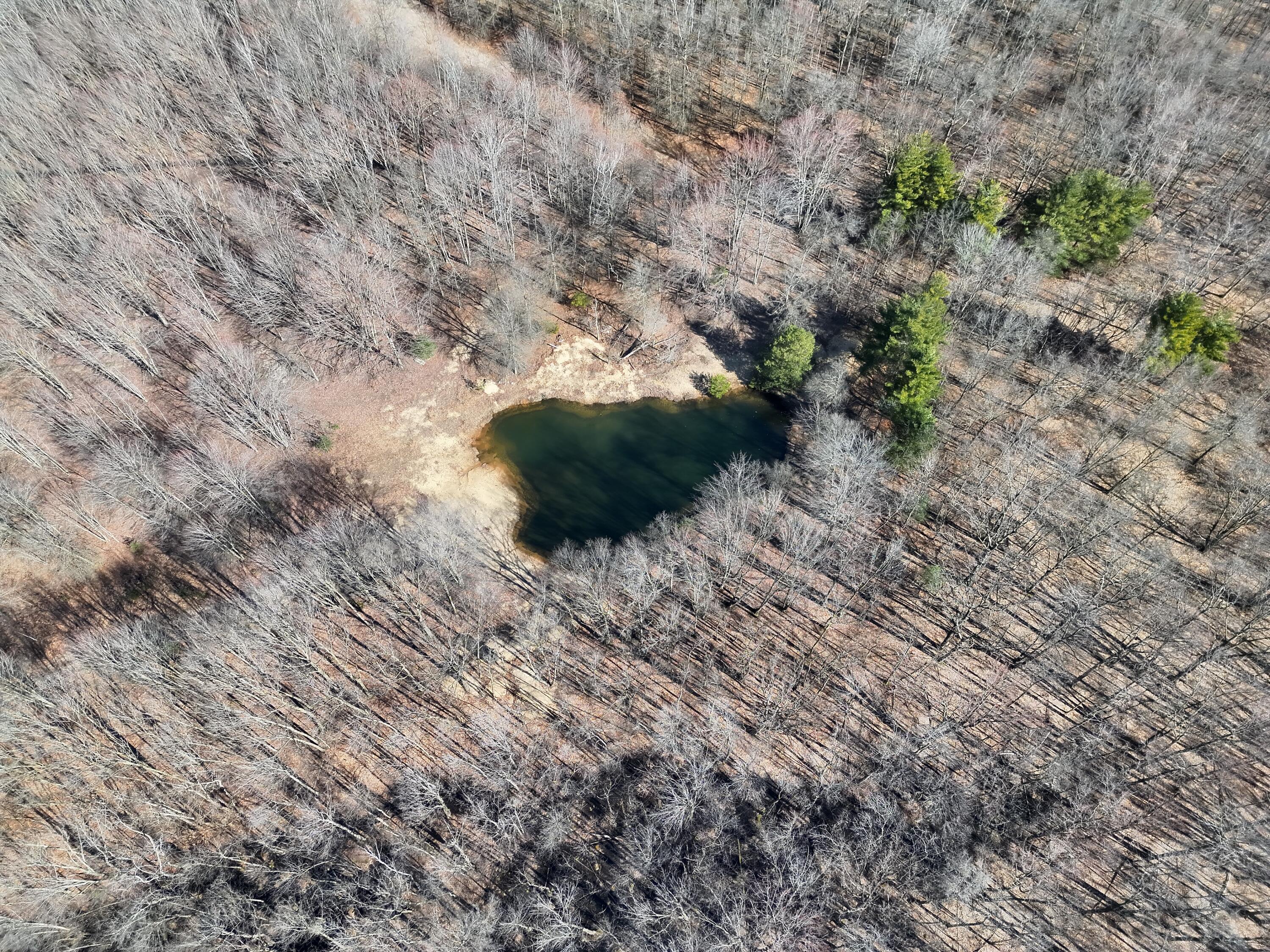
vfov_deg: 56.8
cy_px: 476
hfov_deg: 71.6
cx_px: 635
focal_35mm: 24
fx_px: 881
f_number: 1.7
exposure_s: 1/1600
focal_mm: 6.72
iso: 140
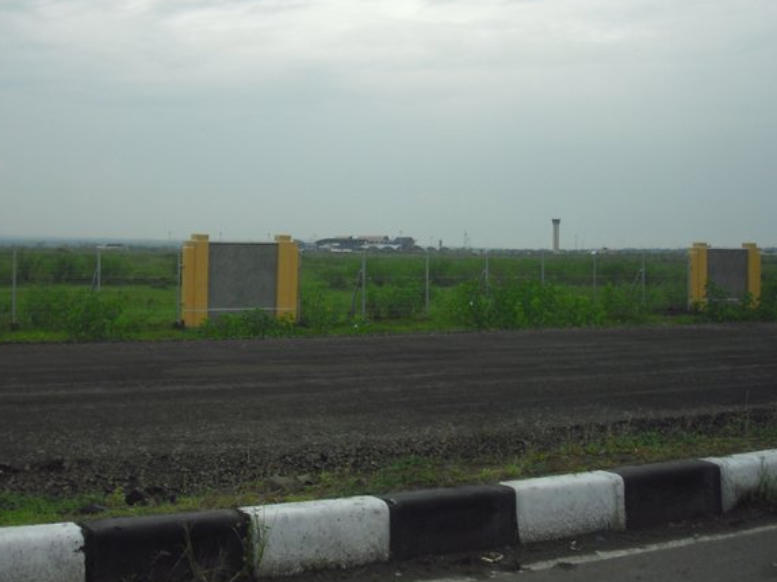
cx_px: 328
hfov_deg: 36.1
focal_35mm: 53
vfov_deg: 27.4
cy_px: 221
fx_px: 1189
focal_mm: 6.2
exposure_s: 1/250
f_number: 8
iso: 100
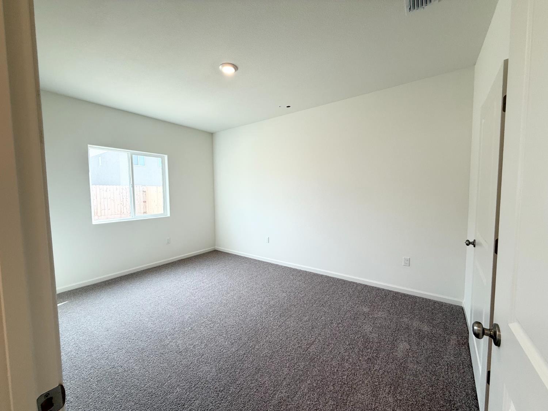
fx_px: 222
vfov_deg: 85.7
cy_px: 206
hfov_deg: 102.1
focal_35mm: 14
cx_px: 274
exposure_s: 1/120
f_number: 2.2
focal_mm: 2.22
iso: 64
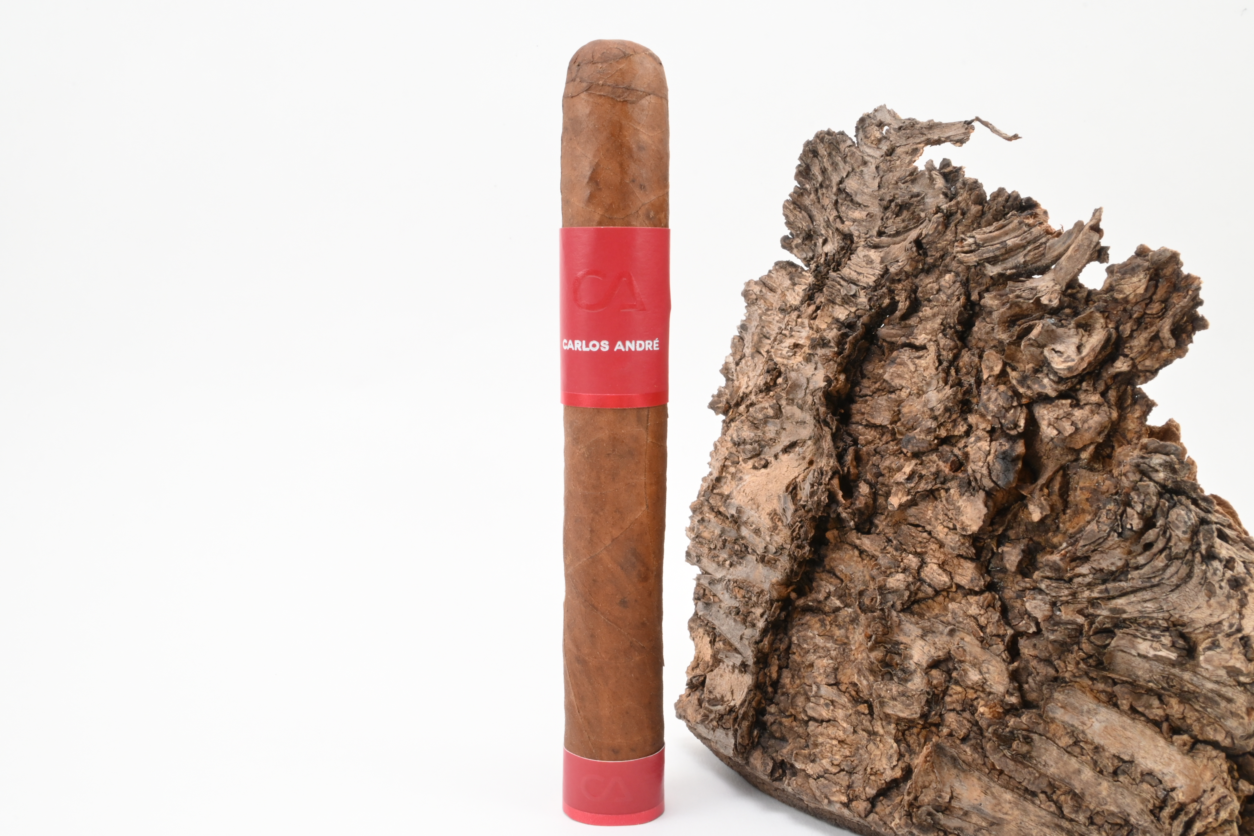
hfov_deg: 58.3
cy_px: 418
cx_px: 627
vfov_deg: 40.8
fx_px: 1123
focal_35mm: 32
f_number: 22
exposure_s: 1/15
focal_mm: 21.5
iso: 640
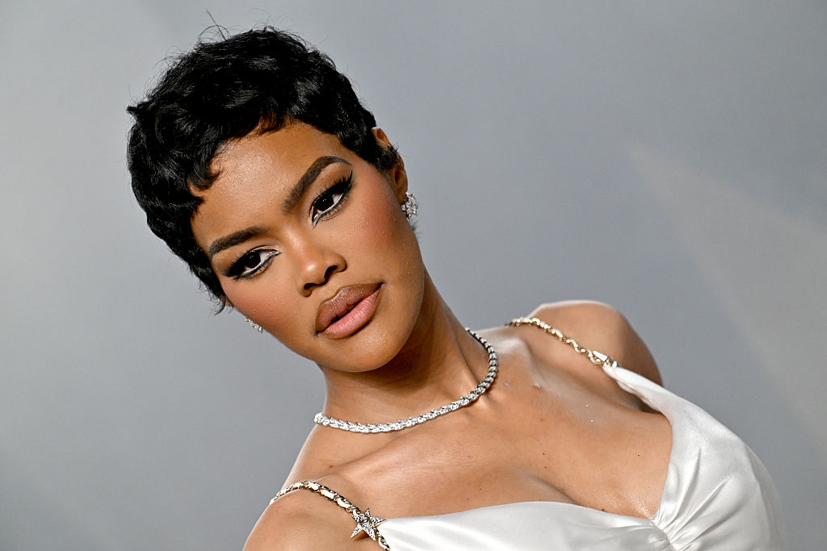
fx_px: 6433
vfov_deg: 4.9
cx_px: 414
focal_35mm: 280
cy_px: 276
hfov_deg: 7.4
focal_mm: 280
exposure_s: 1/1000
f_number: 5
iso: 3200
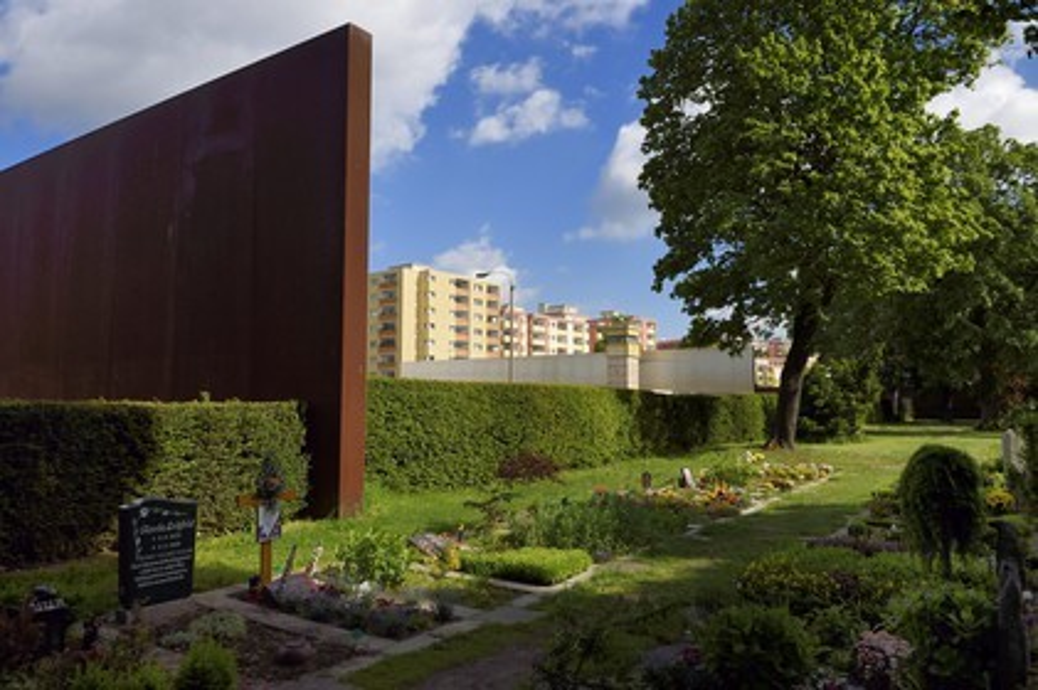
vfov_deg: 53.1
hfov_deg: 73.8
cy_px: 345
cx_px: 519
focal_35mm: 24
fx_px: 691
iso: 200
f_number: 11
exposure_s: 1/400
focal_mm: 24
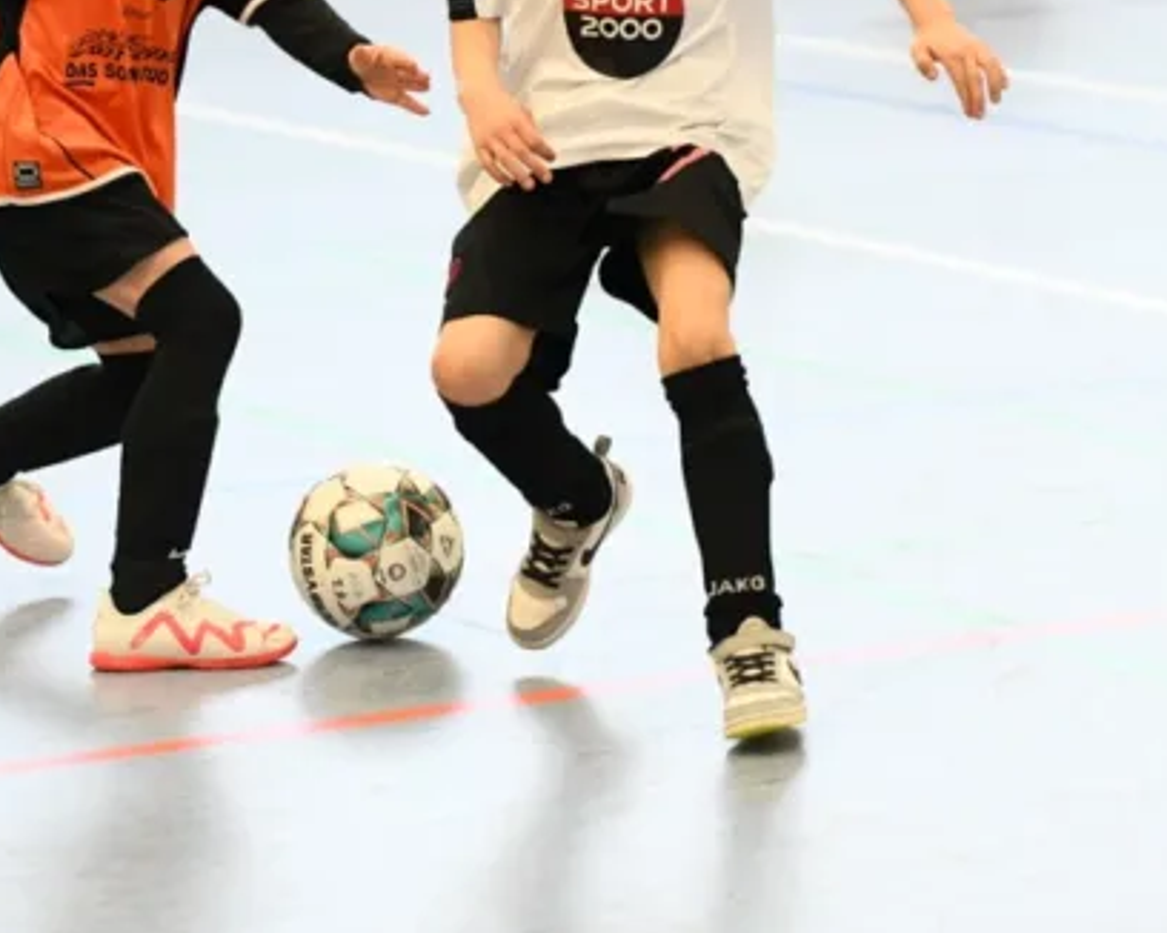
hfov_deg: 9.1
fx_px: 7319
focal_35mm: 212
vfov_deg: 7.3
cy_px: 60
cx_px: 338
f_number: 2.8
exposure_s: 1/1250
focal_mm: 90
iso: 8000
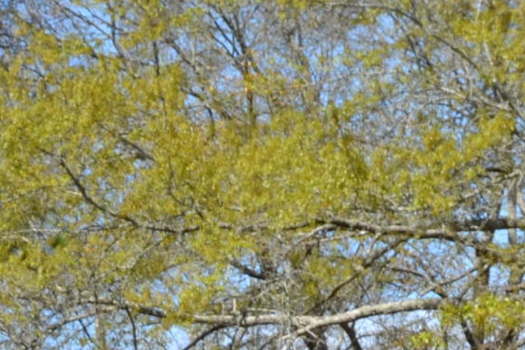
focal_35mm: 209
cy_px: 690
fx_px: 3047
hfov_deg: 9.8
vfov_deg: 6.4
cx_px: 293
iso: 100
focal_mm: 26
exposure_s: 1/200
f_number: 8
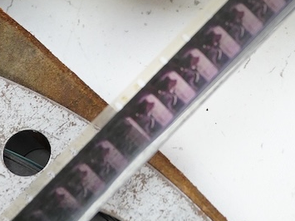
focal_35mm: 137
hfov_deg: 14.3
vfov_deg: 10.6
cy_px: -47
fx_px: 1167
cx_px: 236
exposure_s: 1/160
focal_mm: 30
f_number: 8
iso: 2500
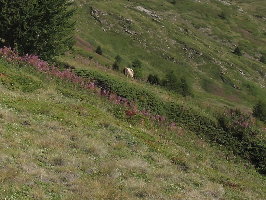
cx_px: -10
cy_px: -66
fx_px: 676
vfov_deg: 15.9
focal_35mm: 88
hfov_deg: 21.4
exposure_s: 1/200
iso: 100
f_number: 8
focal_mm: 6.5
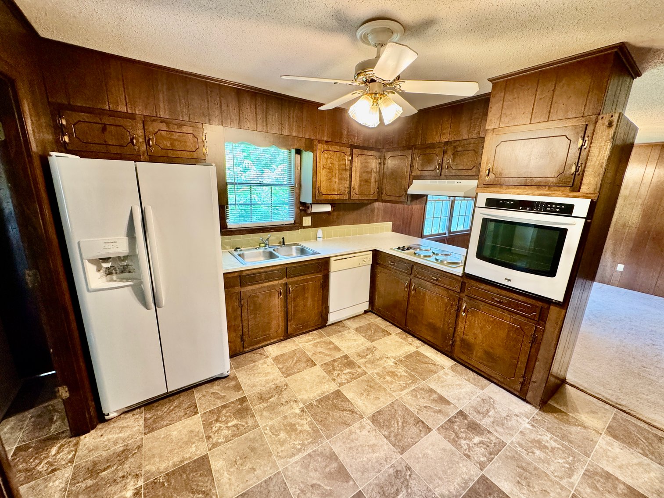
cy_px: 249
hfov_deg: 102.1
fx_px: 269
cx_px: 332
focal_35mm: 14
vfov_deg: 85.7
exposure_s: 1/60
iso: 400
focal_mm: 2.22
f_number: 2.2
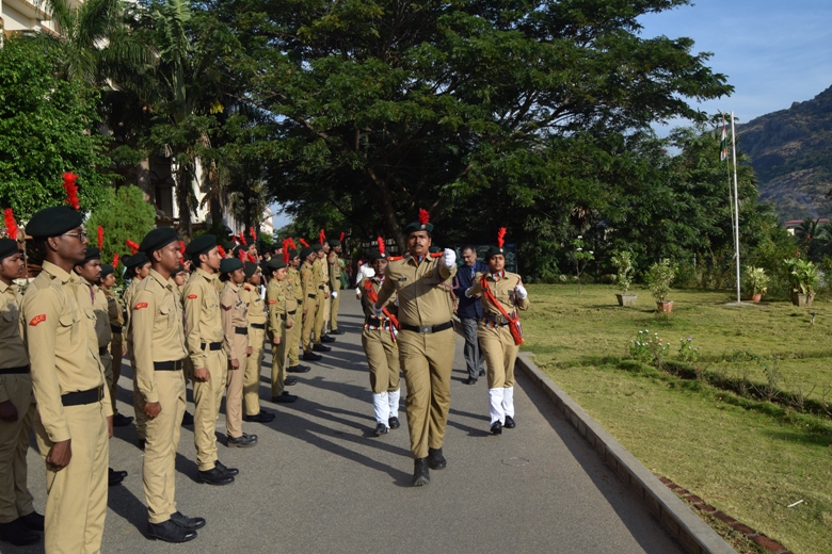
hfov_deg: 61.9
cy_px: 277
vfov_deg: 43.6
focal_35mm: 30
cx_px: 416
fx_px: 693
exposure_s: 1/320
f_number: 9
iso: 200
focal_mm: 20
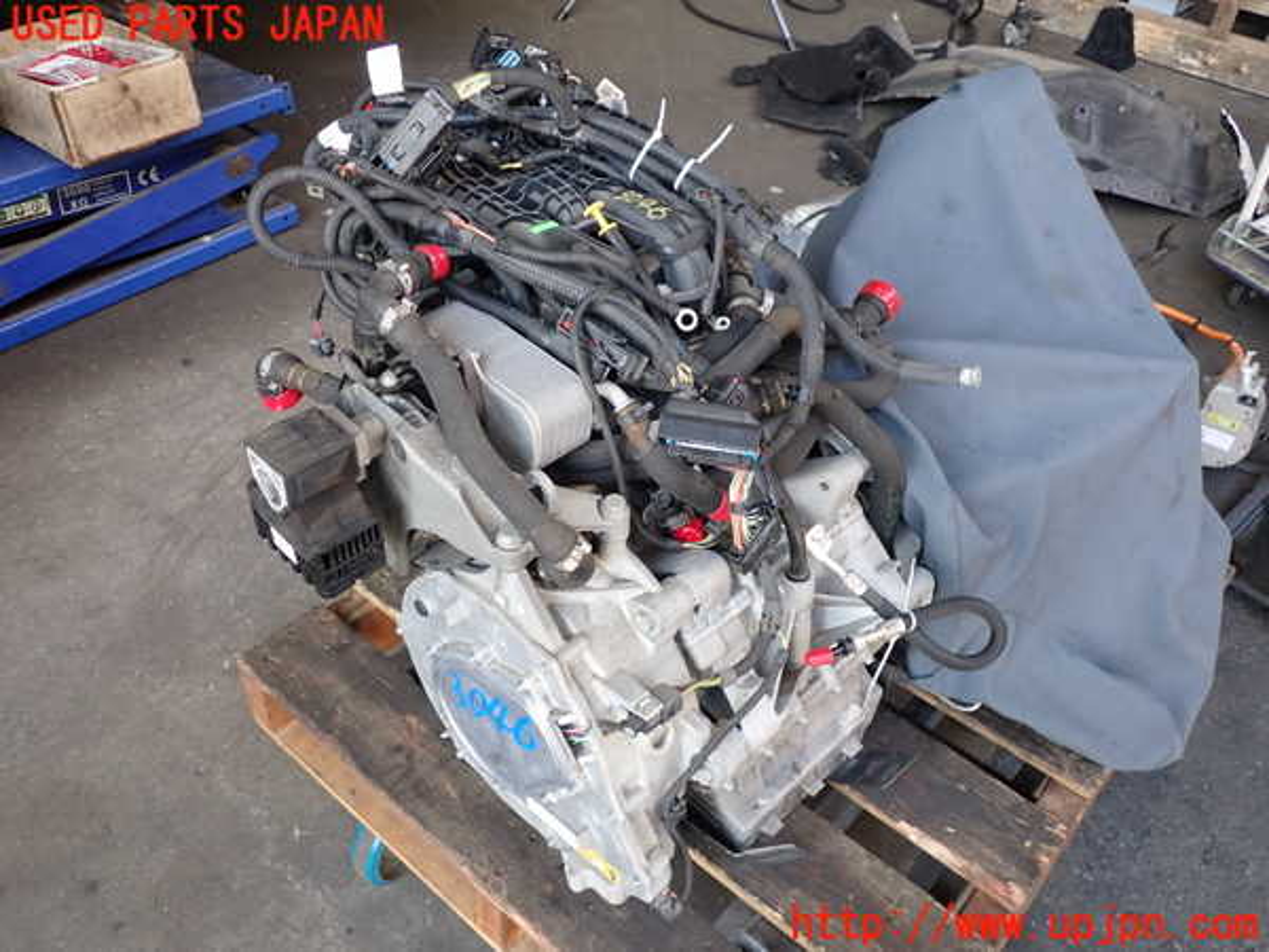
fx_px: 1100
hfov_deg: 60.0
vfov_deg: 46.8
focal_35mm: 30
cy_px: 476
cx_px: 634
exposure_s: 1/125
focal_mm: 5.4
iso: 200
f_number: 2.3
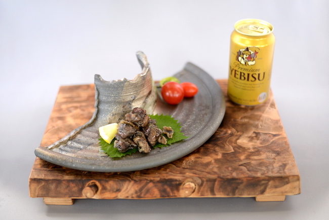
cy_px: 110
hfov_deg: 39.6
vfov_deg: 27.0
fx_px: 457
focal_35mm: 50
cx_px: 164
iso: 1000
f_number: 1.8
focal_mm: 50
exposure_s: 1/1250
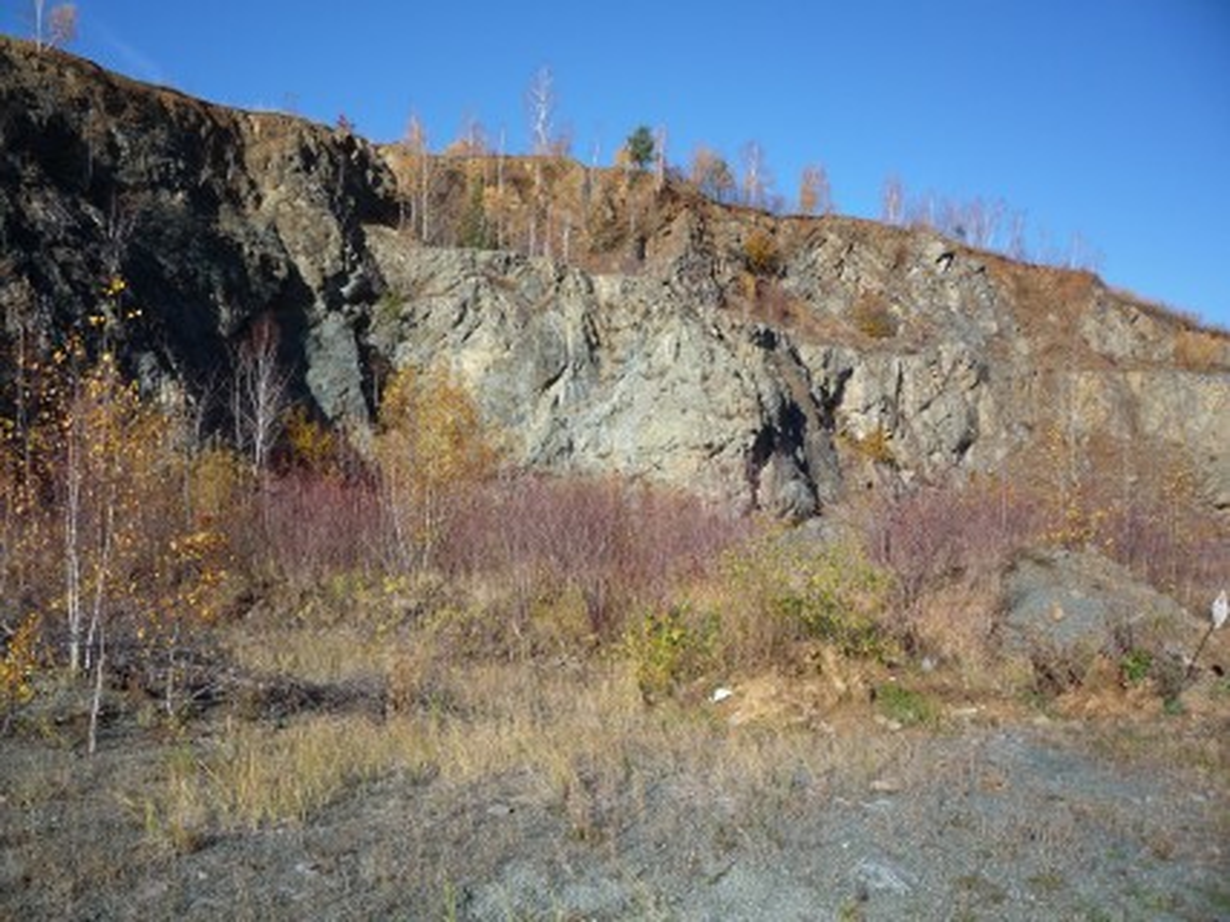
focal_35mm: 30
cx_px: 615
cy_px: 461
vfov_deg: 46.8
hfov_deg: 60.0
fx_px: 1066
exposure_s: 1/500
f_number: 4.5
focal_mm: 5.2
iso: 100
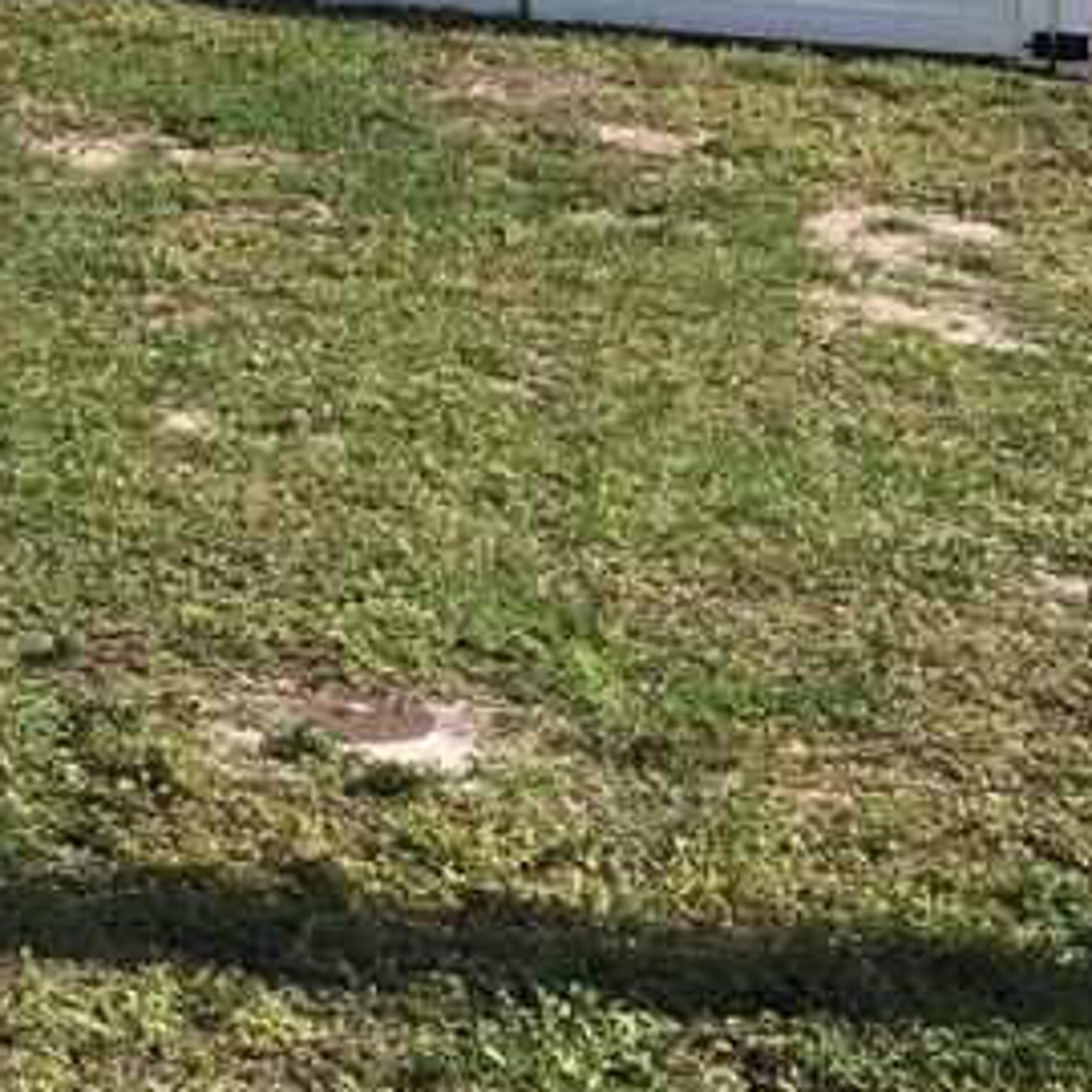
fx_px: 3355
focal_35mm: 94
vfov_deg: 17.3
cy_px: -368
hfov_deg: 15.7
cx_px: -886
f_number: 1.8
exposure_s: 1/1779
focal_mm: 4
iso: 20
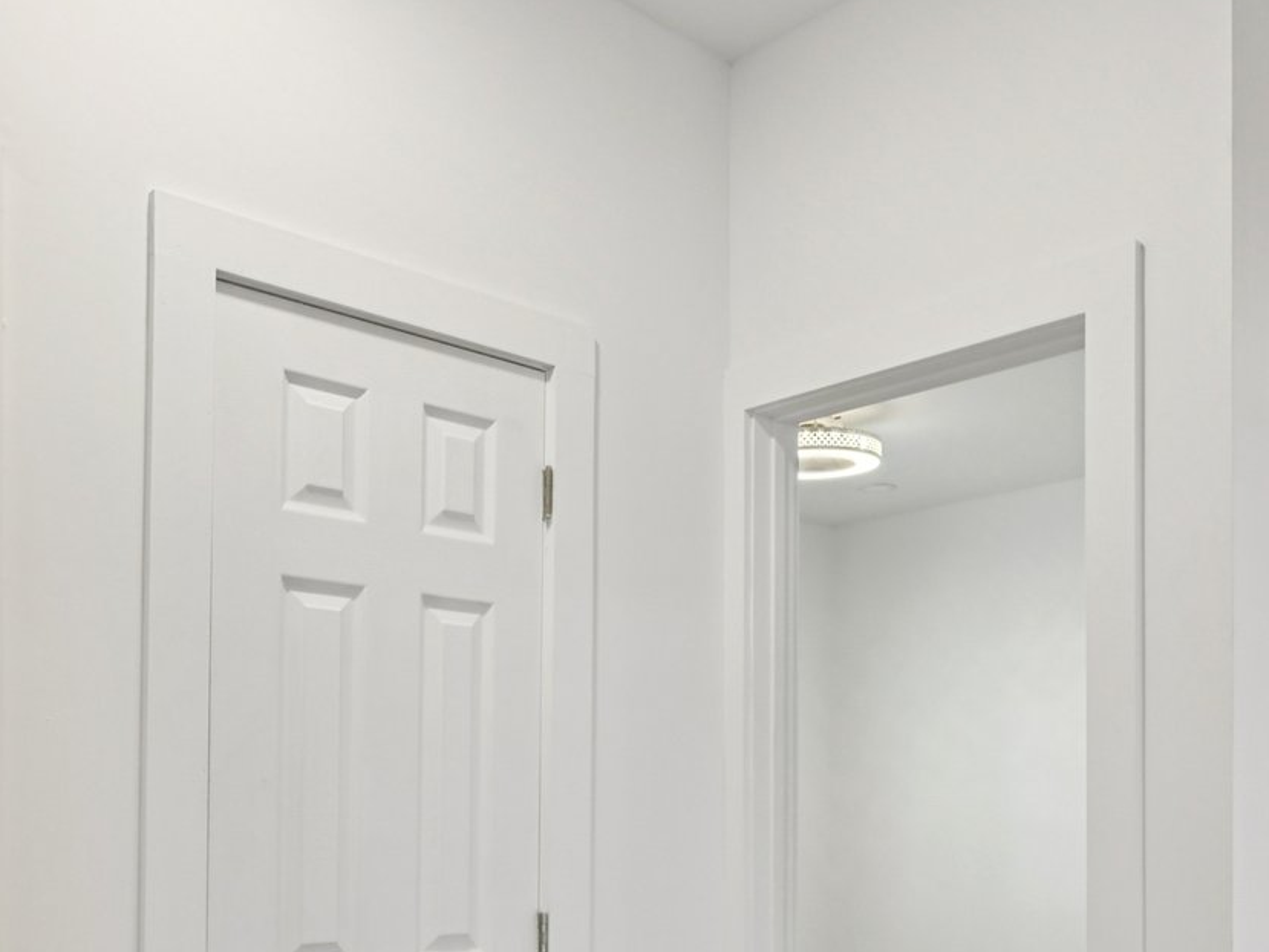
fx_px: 1393
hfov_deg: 48.7
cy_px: 835
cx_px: 756
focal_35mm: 38
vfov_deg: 35.7
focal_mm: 16
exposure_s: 1/30
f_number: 8
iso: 400
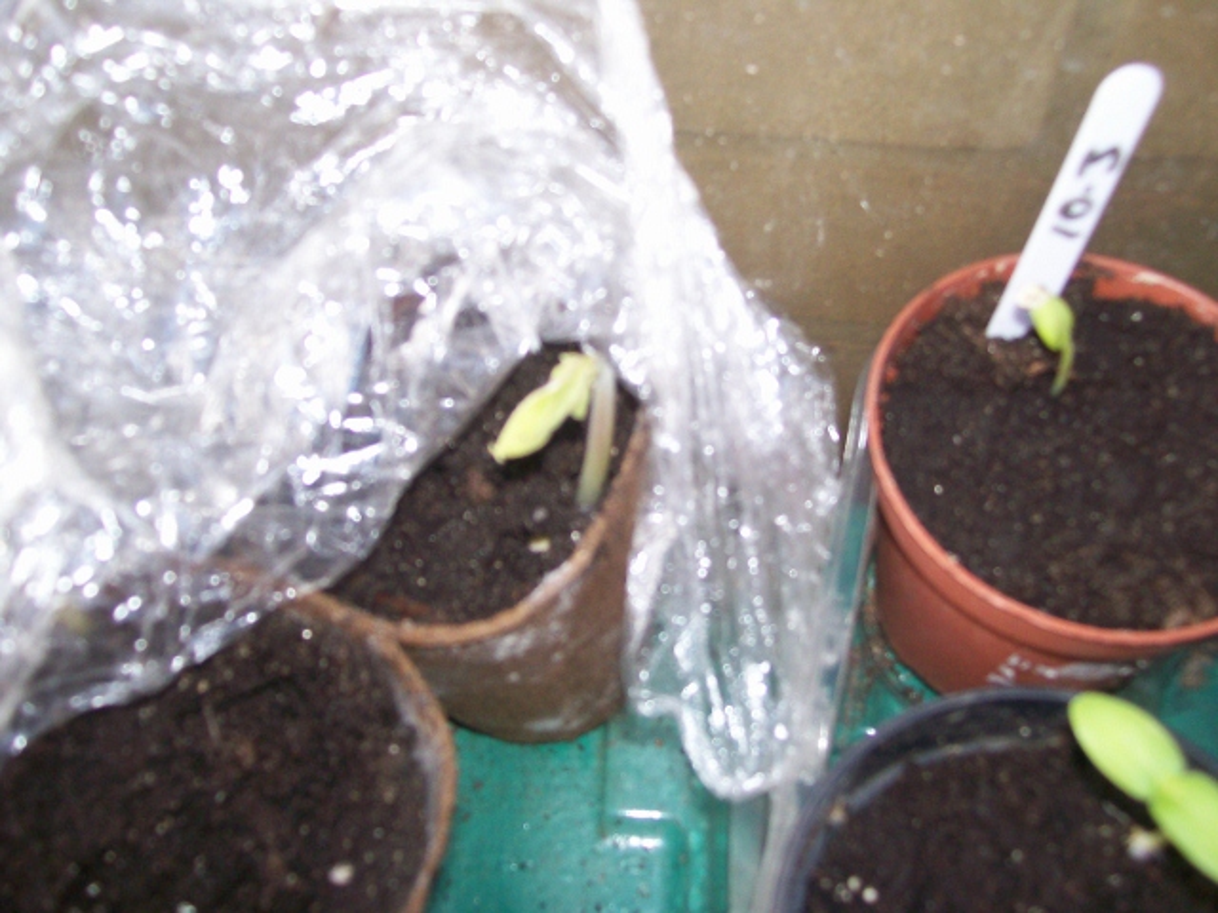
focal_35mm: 36
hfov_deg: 51.4
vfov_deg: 39.7
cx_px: 609
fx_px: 1267
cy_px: 456
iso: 140
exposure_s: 1/64
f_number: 2.7
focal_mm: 6
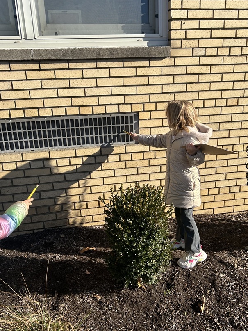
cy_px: 186
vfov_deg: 55.2
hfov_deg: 42.9
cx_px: 138
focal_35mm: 33
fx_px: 315
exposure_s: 1/2632
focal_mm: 5.7
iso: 50
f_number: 1.5
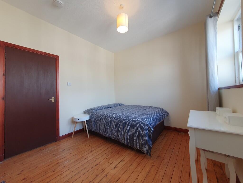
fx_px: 91
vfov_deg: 89.9
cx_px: 122
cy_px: 92
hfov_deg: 106.2
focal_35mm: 13
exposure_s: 1/50
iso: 50
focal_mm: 1.8
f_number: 2.2
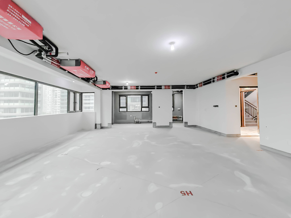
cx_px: 146
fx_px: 109
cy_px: 109
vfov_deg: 89.9
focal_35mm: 13
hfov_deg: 106.2
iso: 1250
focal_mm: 1.82
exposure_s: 1/35
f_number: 2
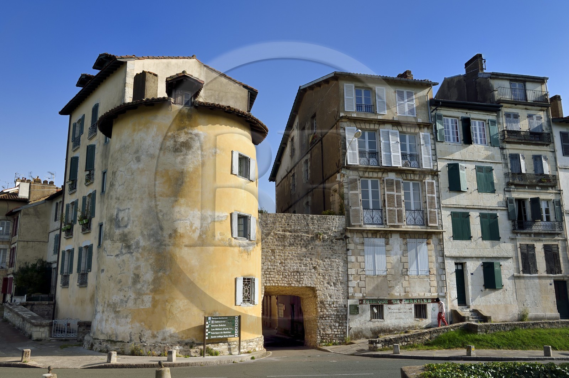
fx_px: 505
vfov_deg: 41.0
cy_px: 189
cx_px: 284
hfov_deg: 58.8
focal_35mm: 32
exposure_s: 1/250
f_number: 14
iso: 200
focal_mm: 32
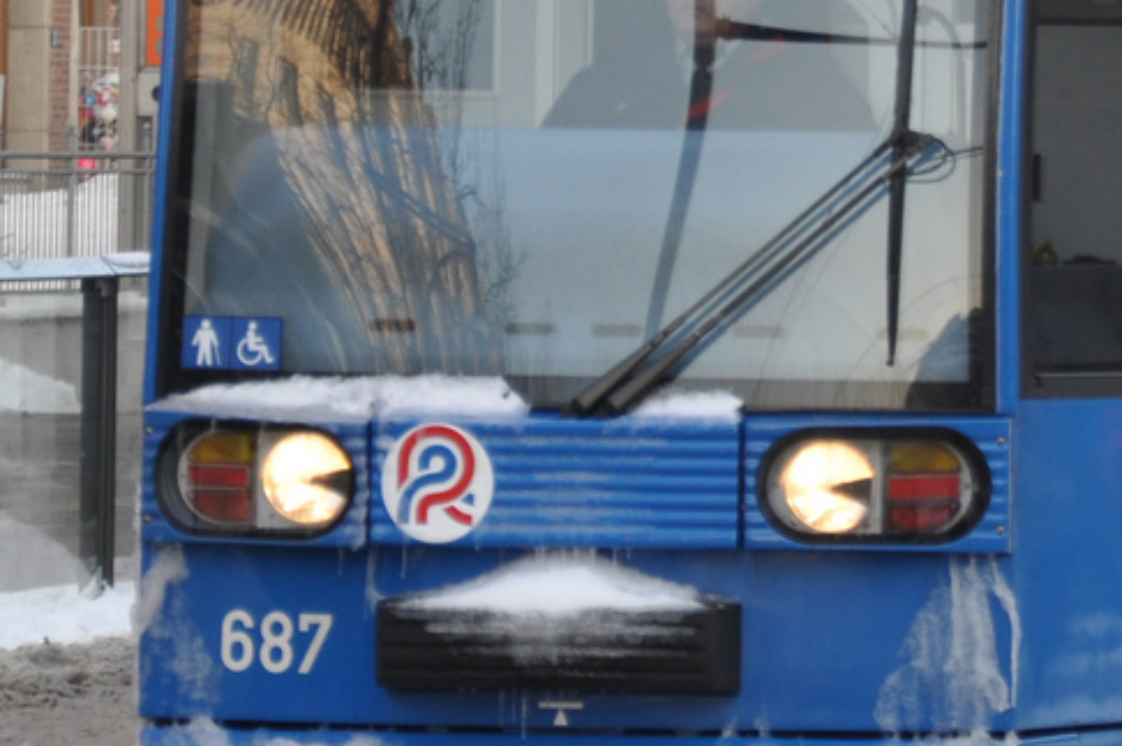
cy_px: 7
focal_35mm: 492
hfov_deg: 4.2
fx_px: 15318
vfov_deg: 2.8
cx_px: 1078
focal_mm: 98
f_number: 5.6
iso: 320
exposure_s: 1/125
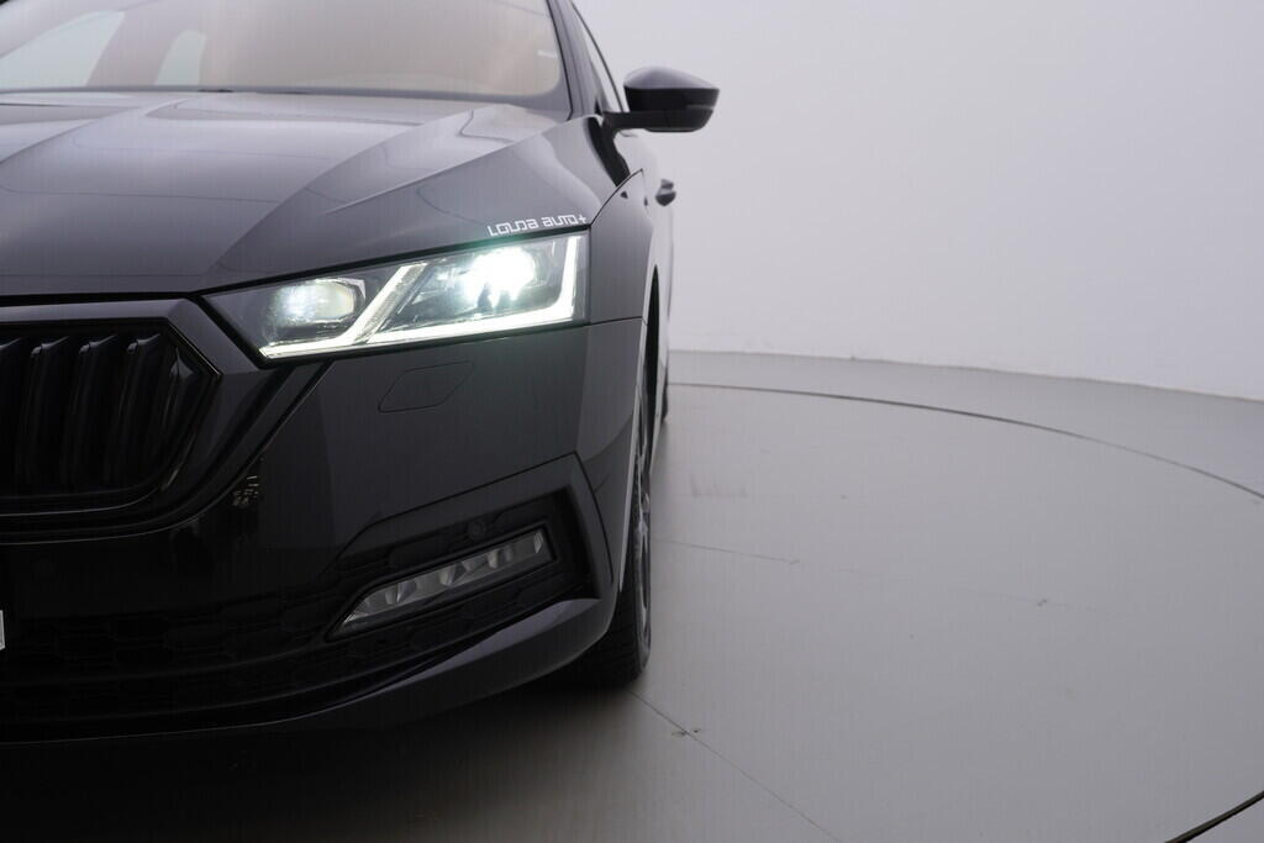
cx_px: 632
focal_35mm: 36
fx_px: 1264
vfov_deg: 36.9
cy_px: 422
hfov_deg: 53.1
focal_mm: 24
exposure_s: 1/100
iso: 125
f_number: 4.5
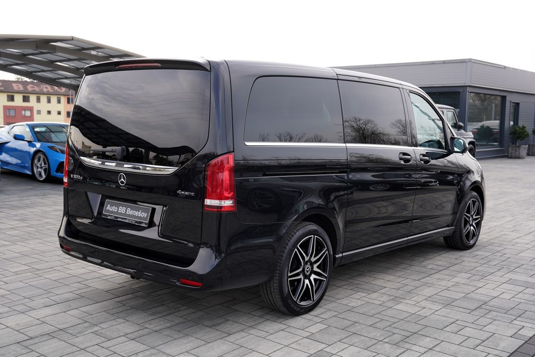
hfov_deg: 48.5
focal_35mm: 40
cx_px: 268
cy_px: 178
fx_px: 594
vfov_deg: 33.4
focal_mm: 40
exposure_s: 1/125
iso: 100
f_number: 5
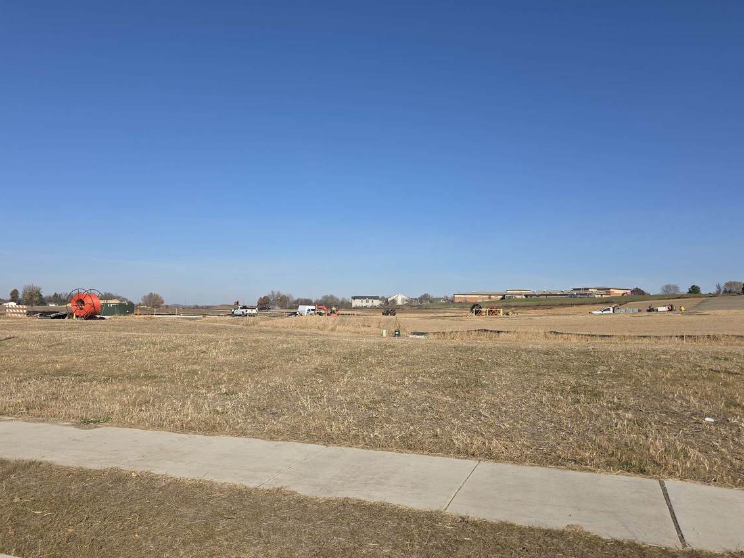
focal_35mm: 26
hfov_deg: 67.3
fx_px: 559
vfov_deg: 53.0
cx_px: 381
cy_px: 297
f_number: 1.7
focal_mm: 6.3
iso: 12
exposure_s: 1/1300
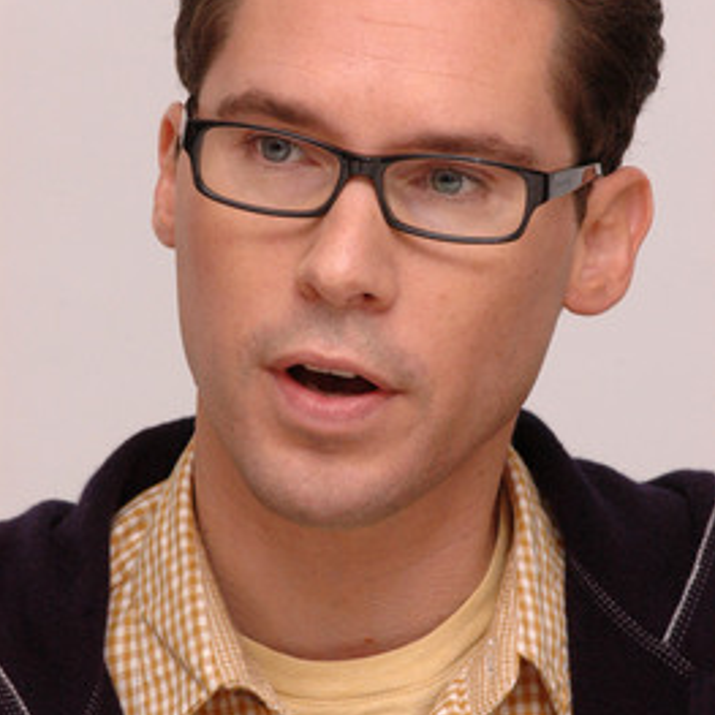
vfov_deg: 6.2
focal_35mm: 281
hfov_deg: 6.2
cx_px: 356
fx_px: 6558
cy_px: 332
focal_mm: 145
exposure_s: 1/800
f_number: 9
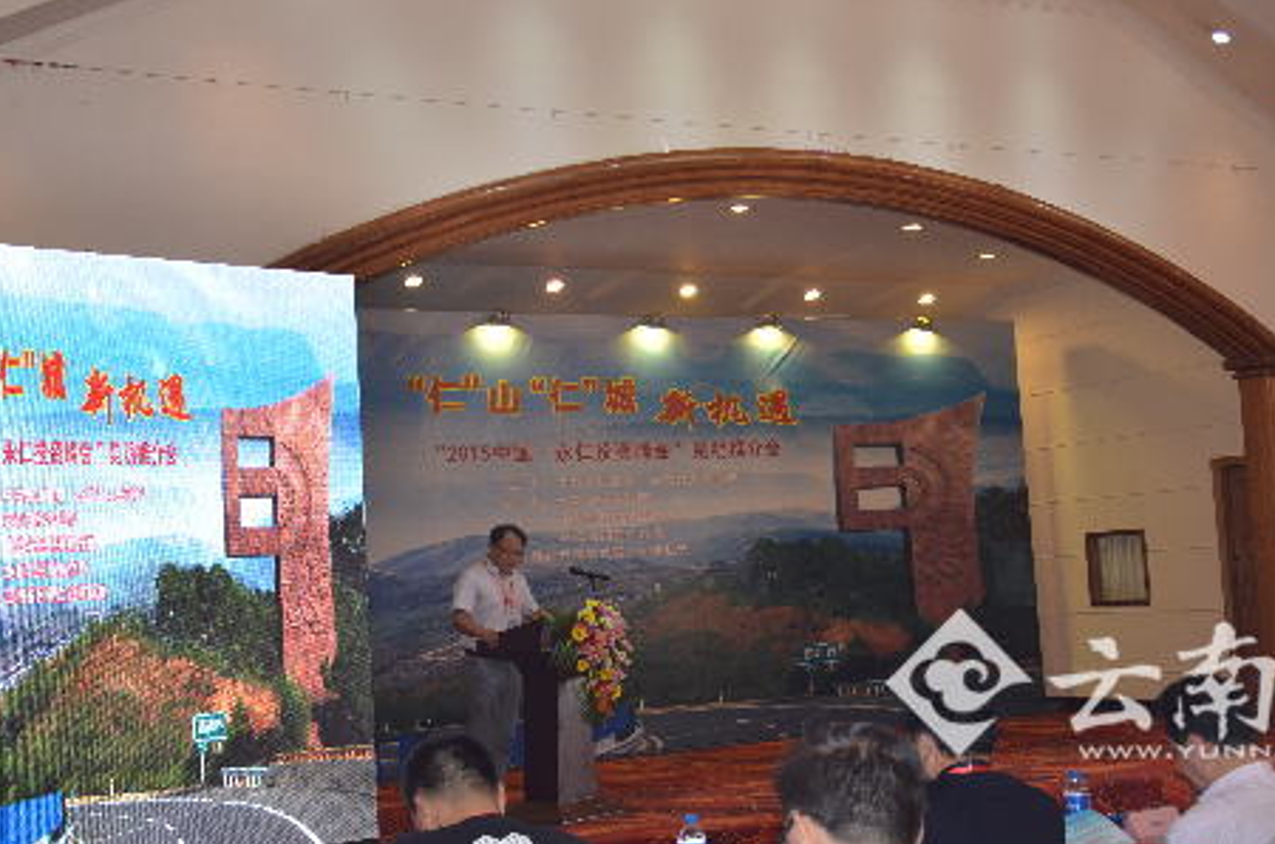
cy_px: 374
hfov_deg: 36.3
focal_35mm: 55
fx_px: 1944
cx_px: 677
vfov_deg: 24.5
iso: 400
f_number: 4.2
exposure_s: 1/60
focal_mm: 30
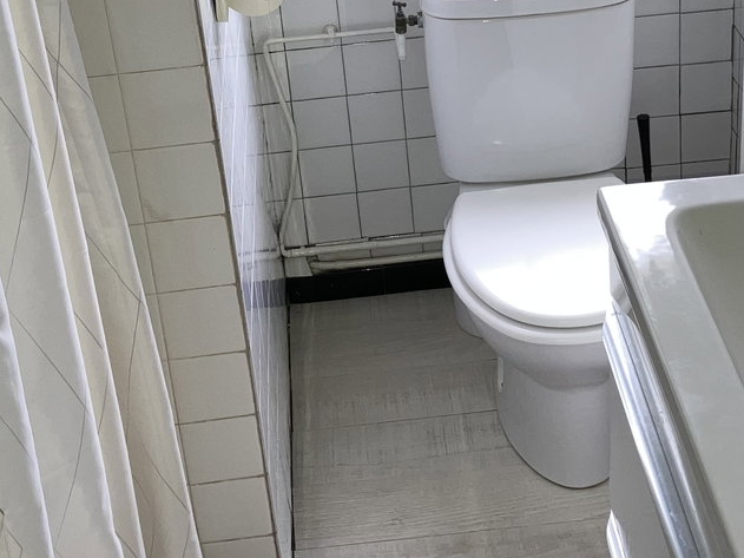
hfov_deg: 27.4
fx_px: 1526
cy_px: 120
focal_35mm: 71
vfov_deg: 20.5
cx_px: 387
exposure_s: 1/20
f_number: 1.8
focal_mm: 3.99
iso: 50
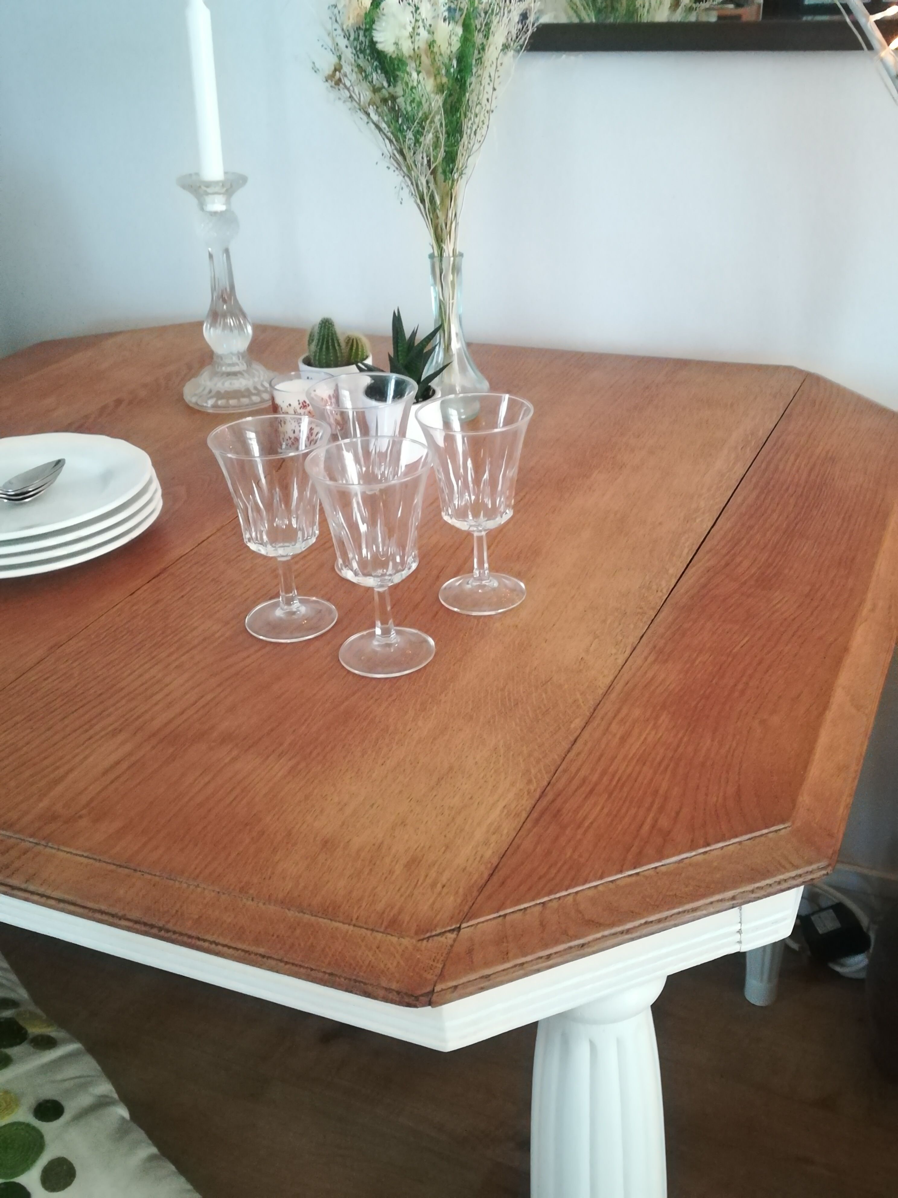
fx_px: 1176
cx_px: 449
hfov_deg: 41.8
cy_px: 599
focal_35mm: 34
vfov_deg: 54.0
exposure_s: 1/15
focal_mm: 3.83
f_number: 2.2
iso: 1000
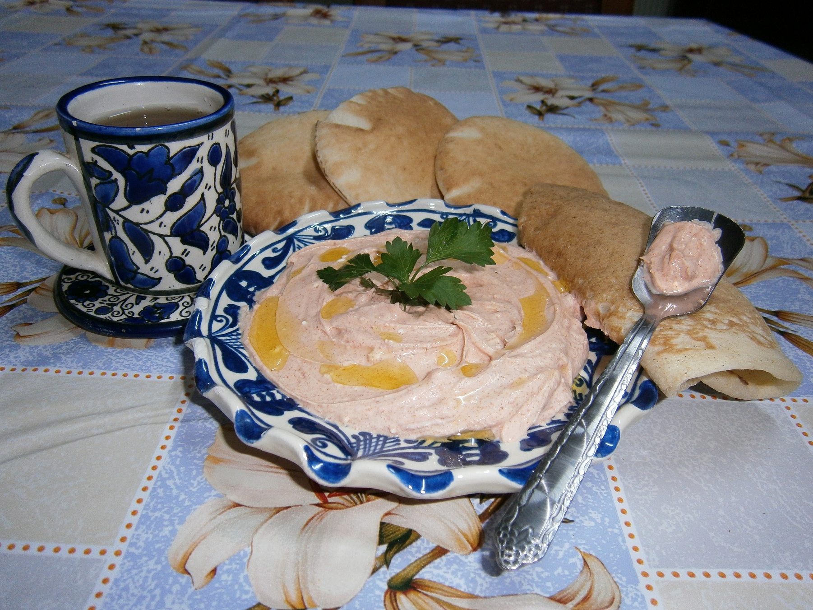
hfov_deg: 67.3
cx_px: 406
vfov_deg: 53.1
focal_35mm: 26
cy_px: 305
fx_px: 611
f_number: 2.8
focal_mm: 4.7
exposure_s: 1/30
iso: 125
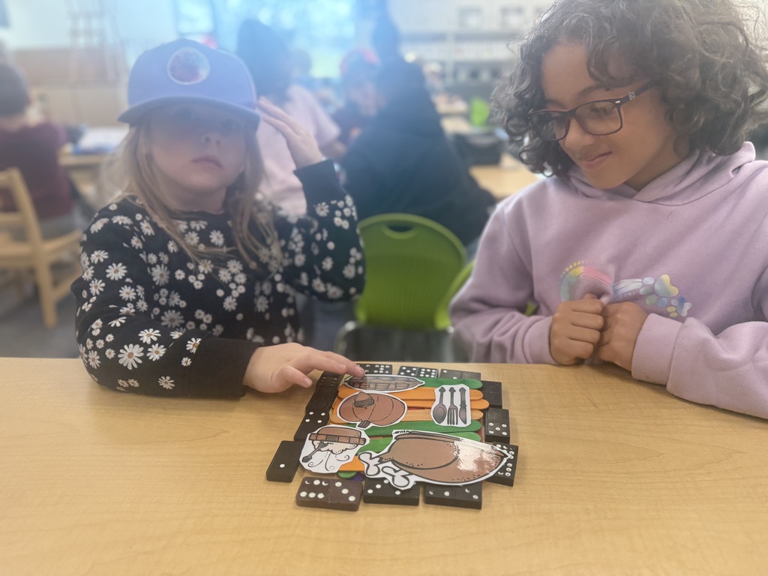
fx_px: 532
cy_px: 288
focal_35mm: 24
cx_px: 384
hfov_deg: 71.6
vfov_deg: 56.8
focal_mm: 6.76
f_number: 1.78
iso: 160
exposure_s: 1/120
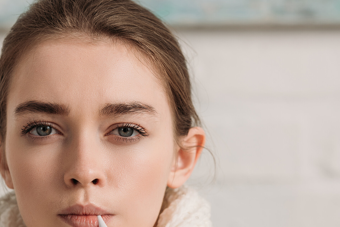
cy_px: 155
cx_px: 113
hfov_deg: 8.2
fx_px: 2371
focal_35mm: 251
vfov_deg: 5.5
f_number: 5
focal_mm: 160
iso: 64
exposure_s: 1/200
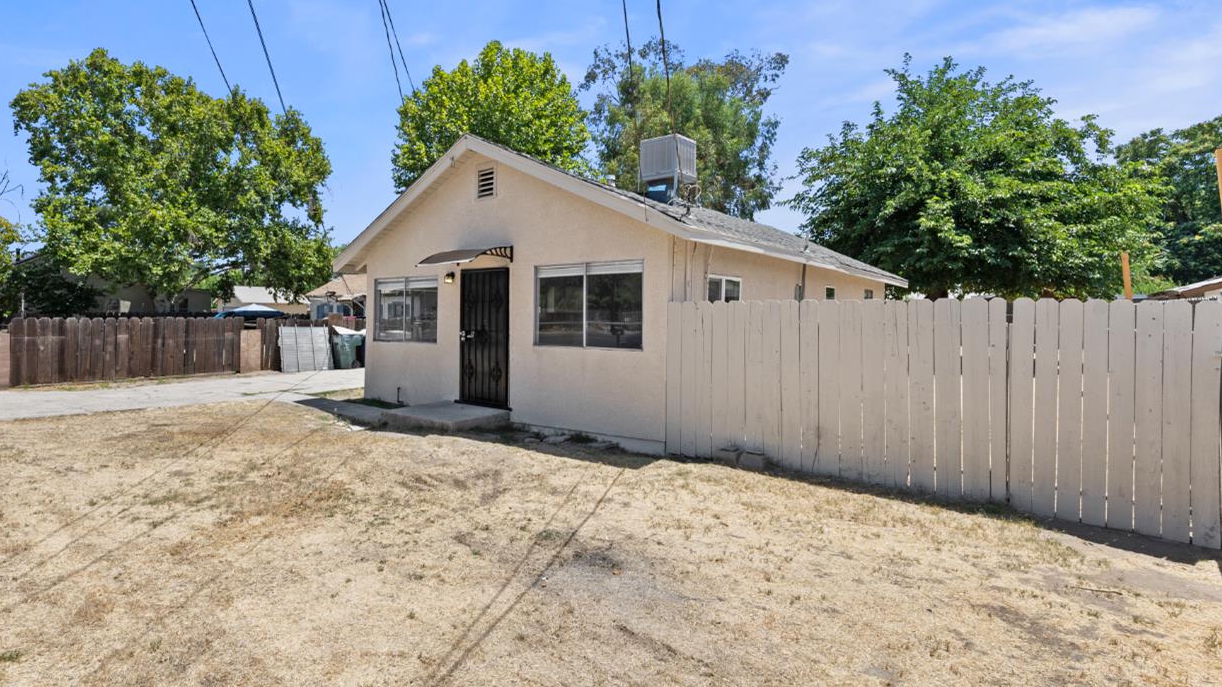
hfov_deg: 91.6
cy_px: 339
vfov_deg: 61.0
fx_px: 583
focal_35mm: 18
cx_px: 497
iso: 80
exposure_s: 1/200
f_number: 10
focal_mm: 14
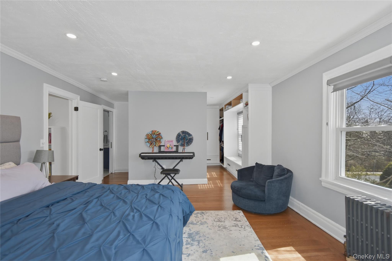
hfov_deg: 100.4
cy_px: 130
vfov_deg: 77.3
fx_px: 163
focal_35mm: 15
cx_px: 196
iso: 200
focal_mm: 10
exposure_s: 1/80
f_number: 4.5
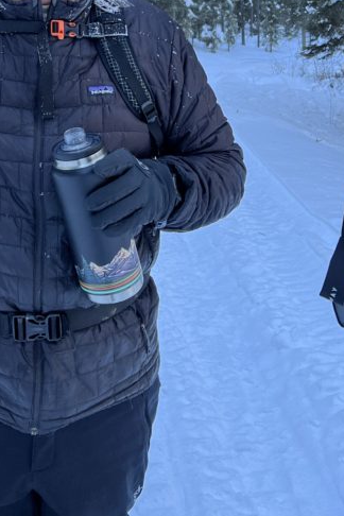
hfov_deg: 23.3
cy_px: 82
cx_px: 49
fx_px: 817
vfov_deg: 33.7
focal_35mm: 57
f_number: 1.5
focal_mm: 5.7
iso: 50
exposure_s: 1/214
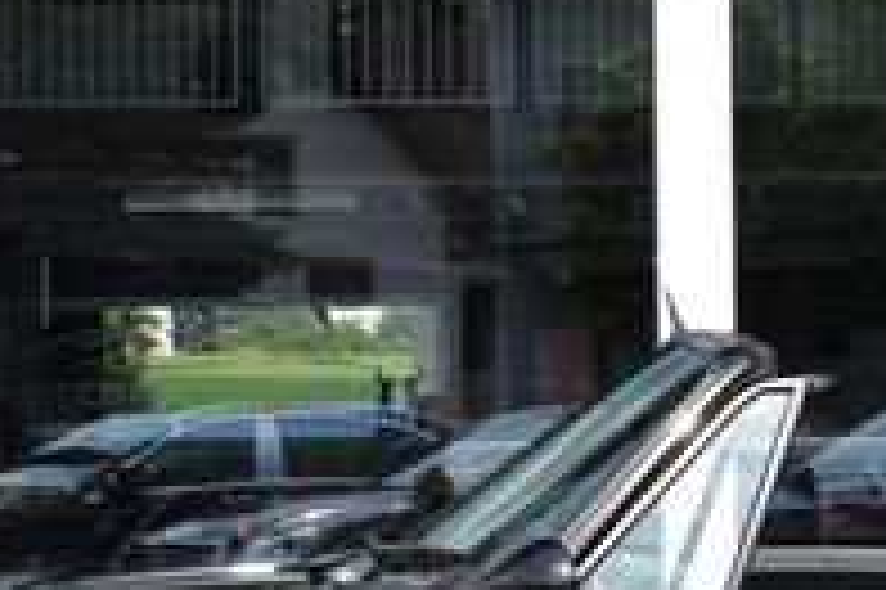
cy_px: 329
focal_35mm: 199
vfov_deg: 6.9
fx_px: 4893
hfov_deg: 10.3
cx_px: 742
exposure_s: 1/400
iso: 200
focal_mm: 34
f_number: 10
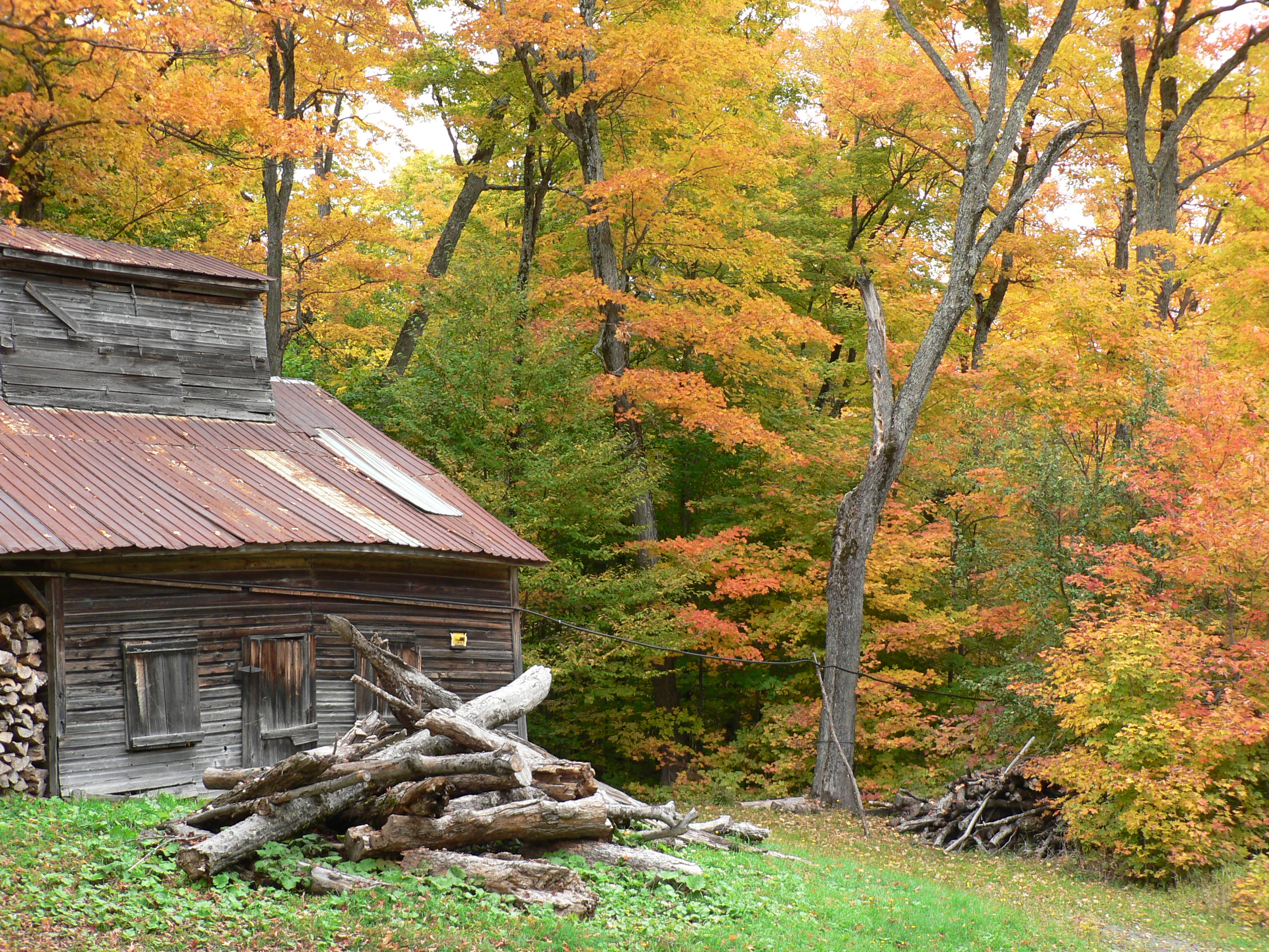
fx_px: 2420
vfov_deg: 22.3
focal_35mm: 66
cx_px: 634
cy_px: 476
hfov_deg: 29.4
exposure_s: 1/60
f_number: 3.2
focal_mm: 11
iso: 80
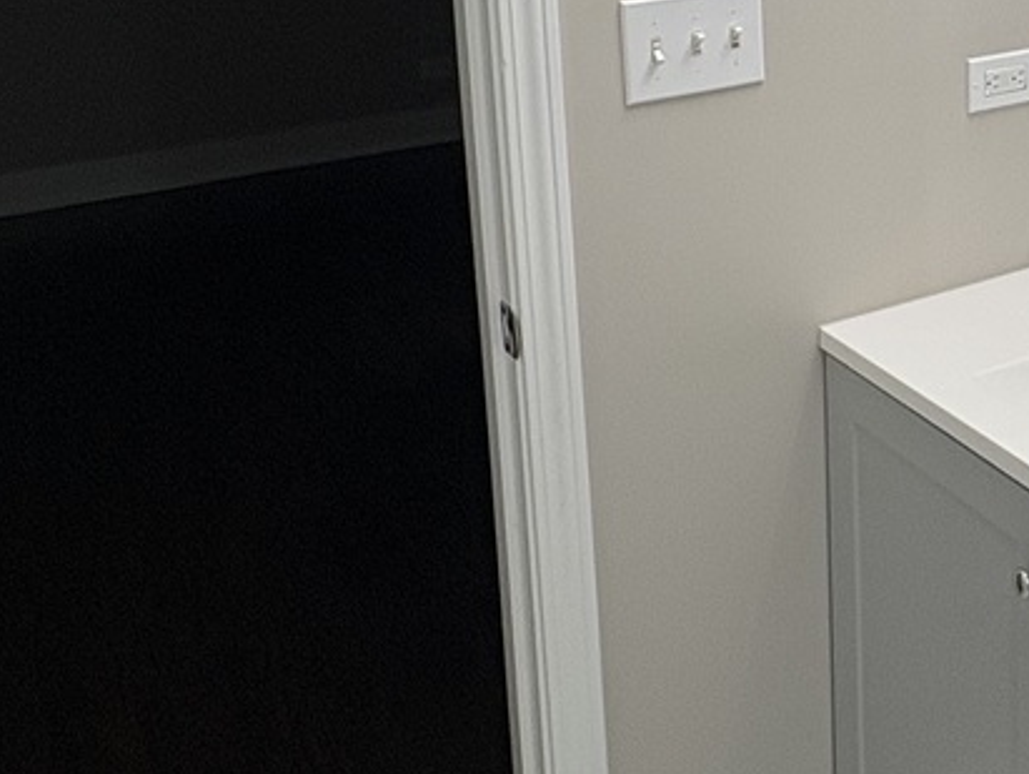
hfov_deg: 34.7
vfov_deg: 27.7
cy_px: -28
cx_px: 1067
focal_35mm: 49
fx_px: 1458
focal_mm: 2.22
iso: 125
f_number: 2.2
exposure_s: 1/60
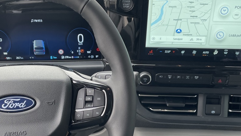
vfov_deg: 22.9
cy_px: 101
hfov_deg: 39.8
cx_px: 106
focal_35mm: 52
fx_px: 332
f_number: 1.6
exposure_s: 1/121
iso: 64
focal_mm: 4.2
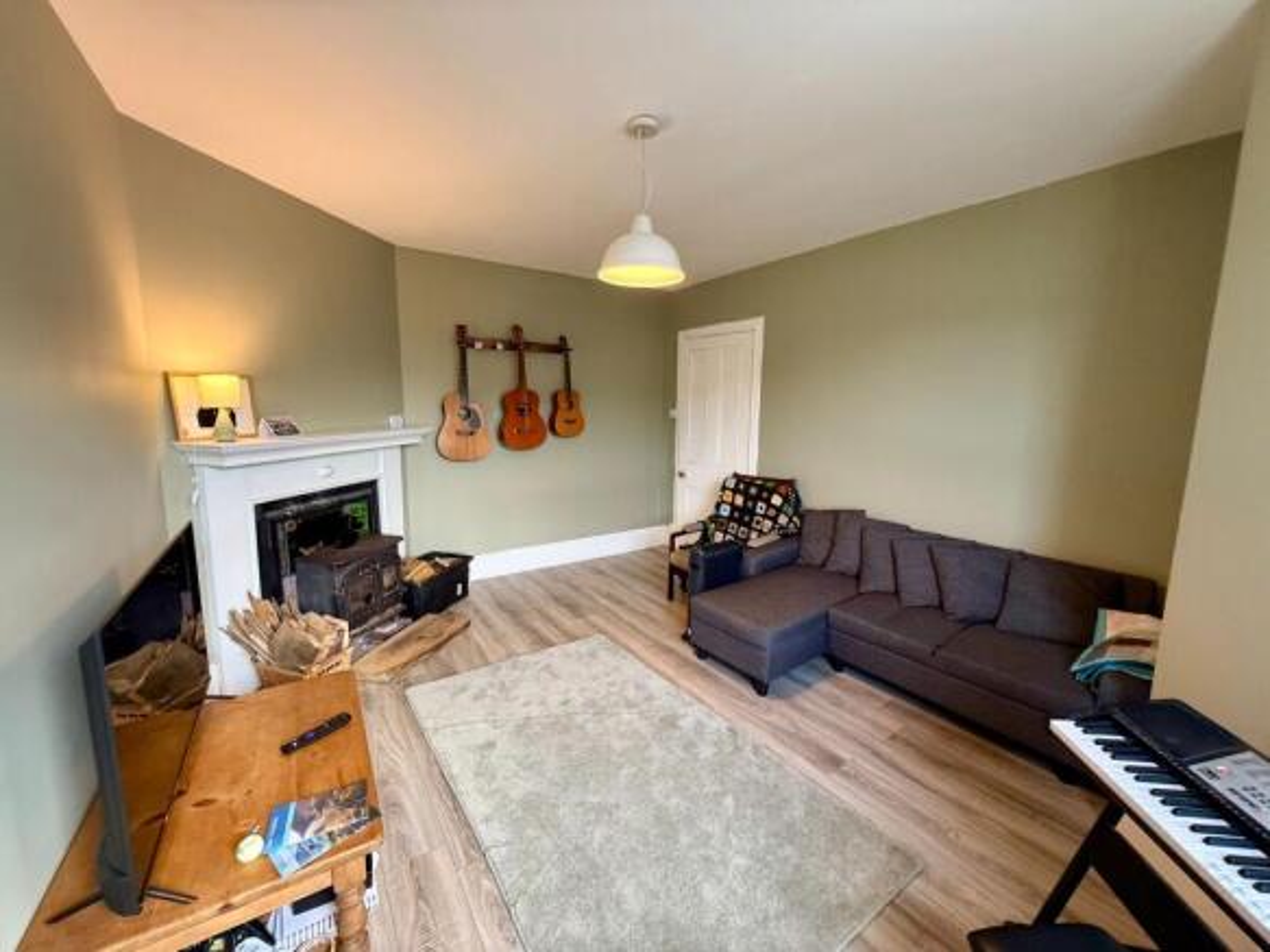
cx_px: 635
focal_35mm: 14
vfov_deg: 85.7
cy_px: 476
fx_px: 514
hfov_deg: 102.1
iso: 320
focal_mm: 2.22
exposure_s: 1/67
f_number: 2.2
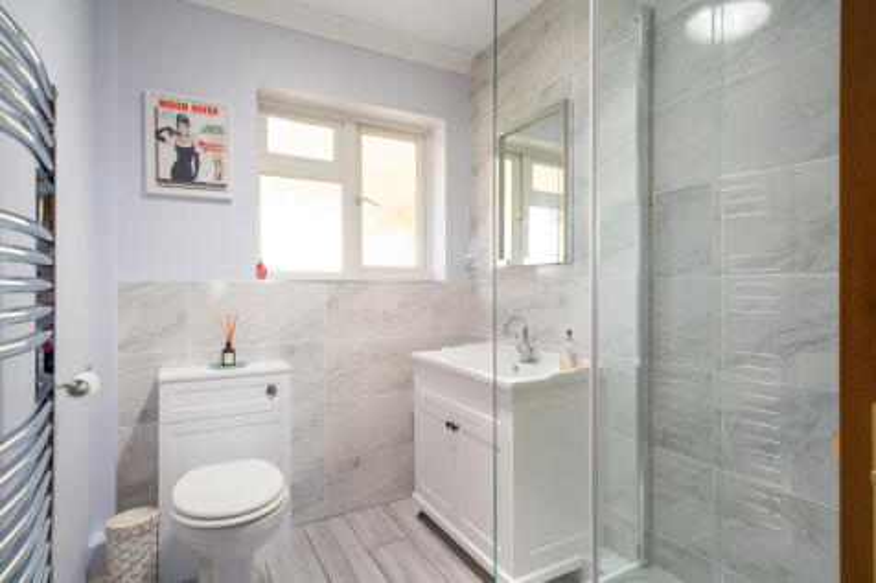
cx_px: 438
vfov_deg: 67.3
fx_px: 438
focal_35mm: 18
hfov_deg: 90.0
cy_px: 292
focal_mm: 18
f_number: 8
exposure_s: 1/10
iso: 320
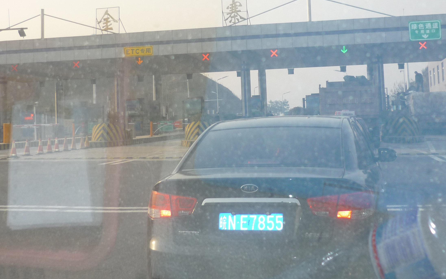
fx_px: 632
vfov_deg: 24.5
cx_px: 241
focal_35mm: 52
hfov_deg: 38.8
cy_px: 65
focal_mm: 5.5
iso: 100
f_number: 2.8
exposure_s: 1/640
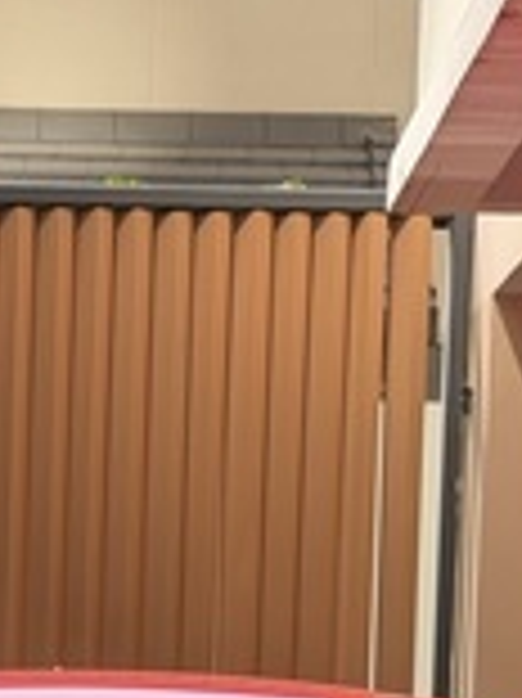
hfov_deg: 7.9
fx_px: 3745
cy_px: 1022
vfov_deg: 10.3
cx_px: 27
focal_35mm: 186
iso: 64
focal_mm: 6.76
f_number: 1.78
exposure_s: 1/1754
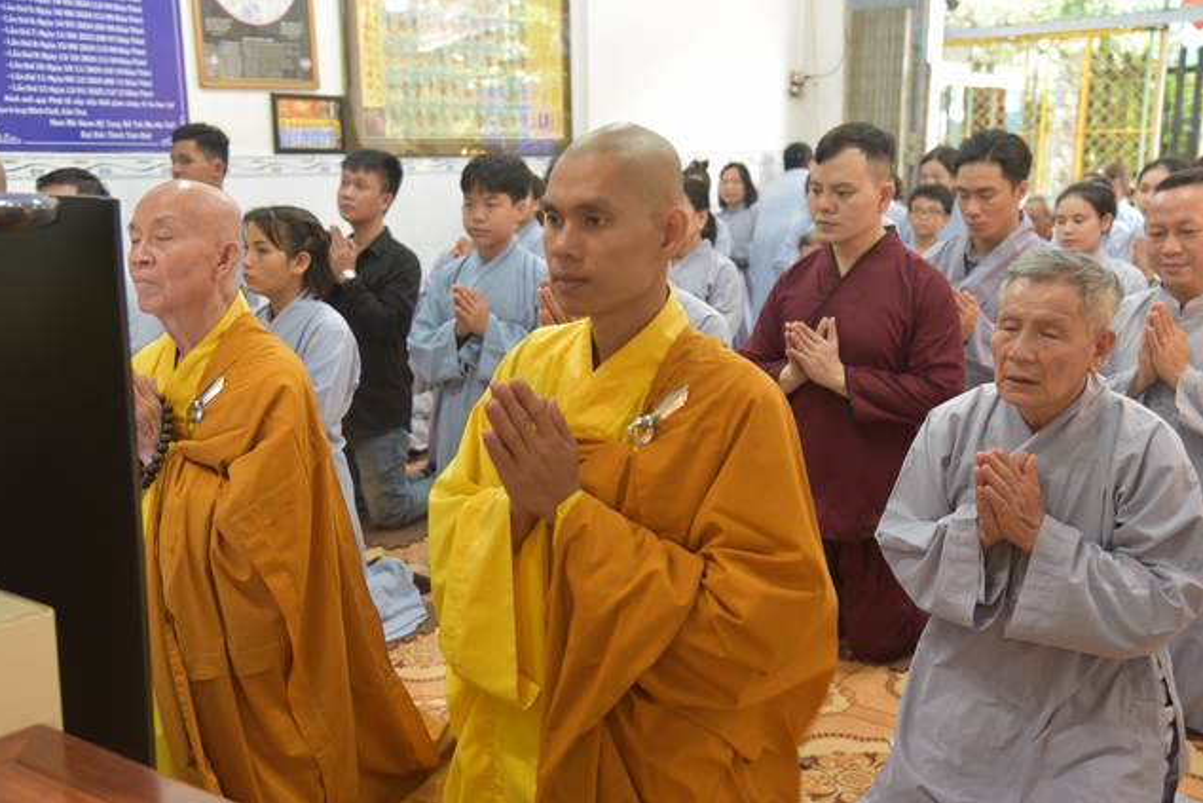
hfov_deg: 47.4
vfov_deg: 32.6
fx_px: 1370
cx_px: 607
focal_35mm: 41
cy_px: 410
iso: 1100
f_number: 4
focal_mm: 40
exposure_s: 1/60
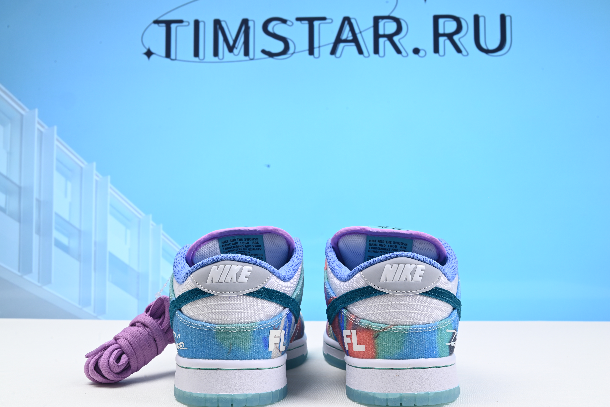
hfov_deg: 47.4
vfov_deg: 32.7
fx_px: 695
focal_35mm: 41
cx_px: 305
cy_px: 204
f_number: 16
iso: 100
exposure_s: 1/2
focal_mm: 41
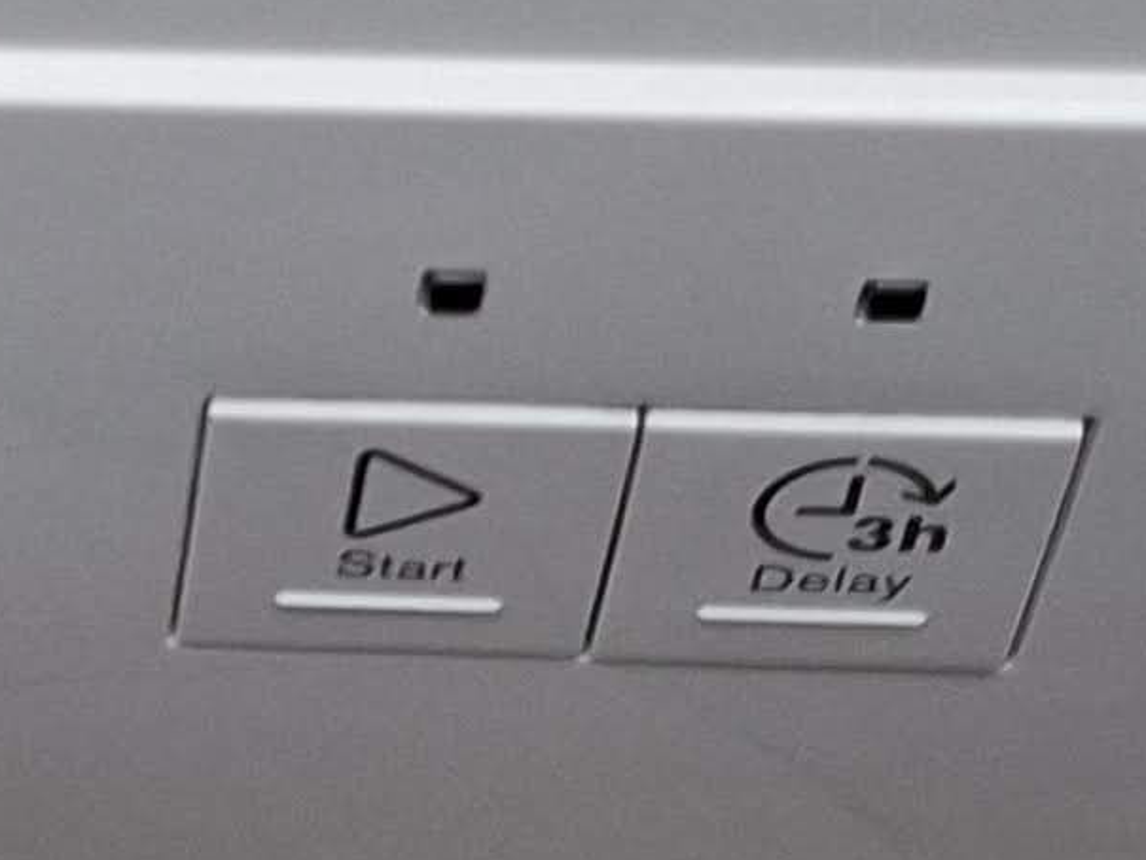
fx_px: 5033
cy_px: -170
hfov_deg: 11.9
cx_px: -936
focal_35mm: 152
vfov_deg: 9.6
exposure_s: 1/100
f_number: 1.8
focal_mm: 5.54
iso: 125
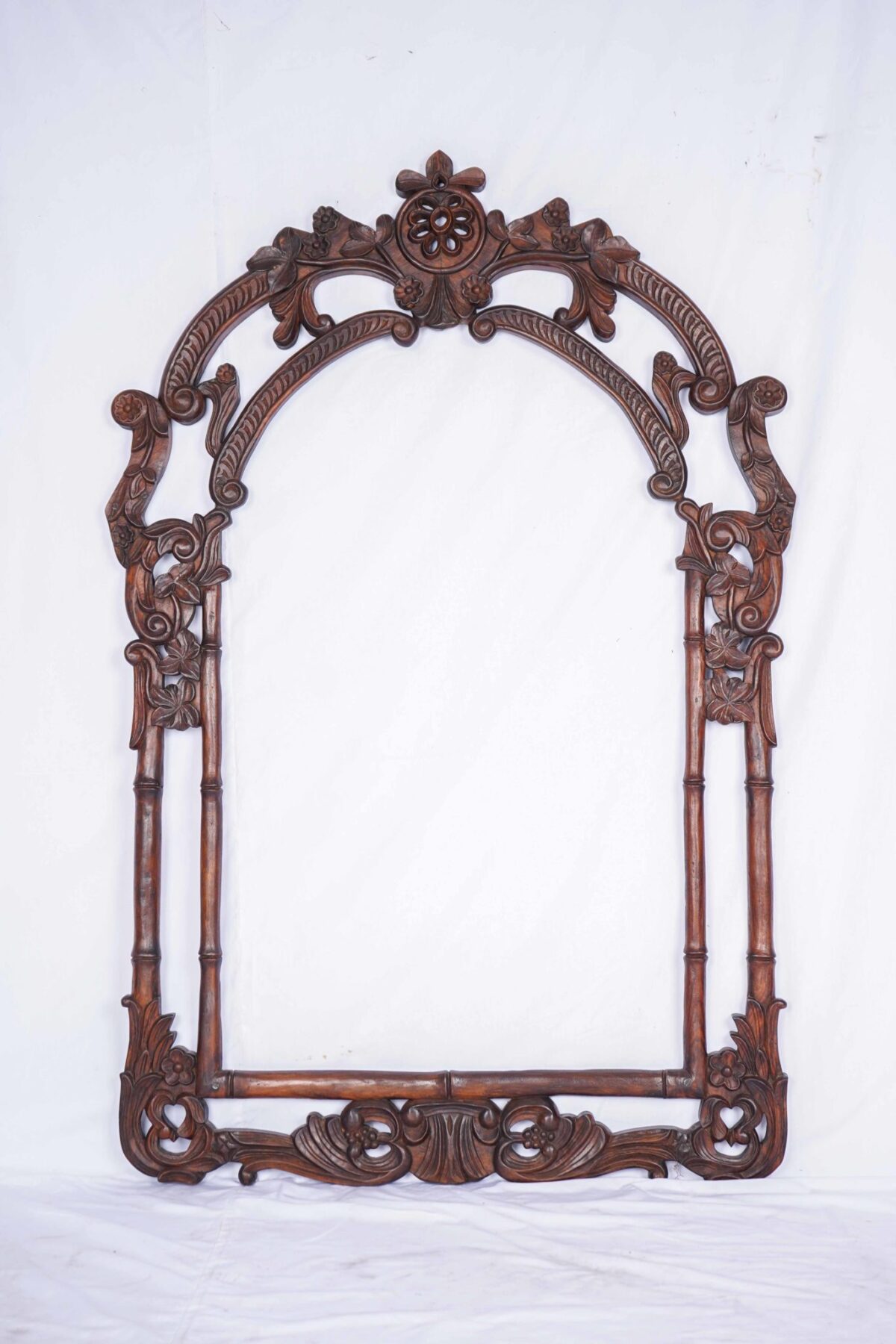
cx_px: 448
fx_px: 1456
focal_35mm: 39
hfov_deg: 34.2
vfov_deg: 49.6
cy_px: 672
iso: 100
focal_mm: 39
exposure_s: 1/10
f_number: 4.5
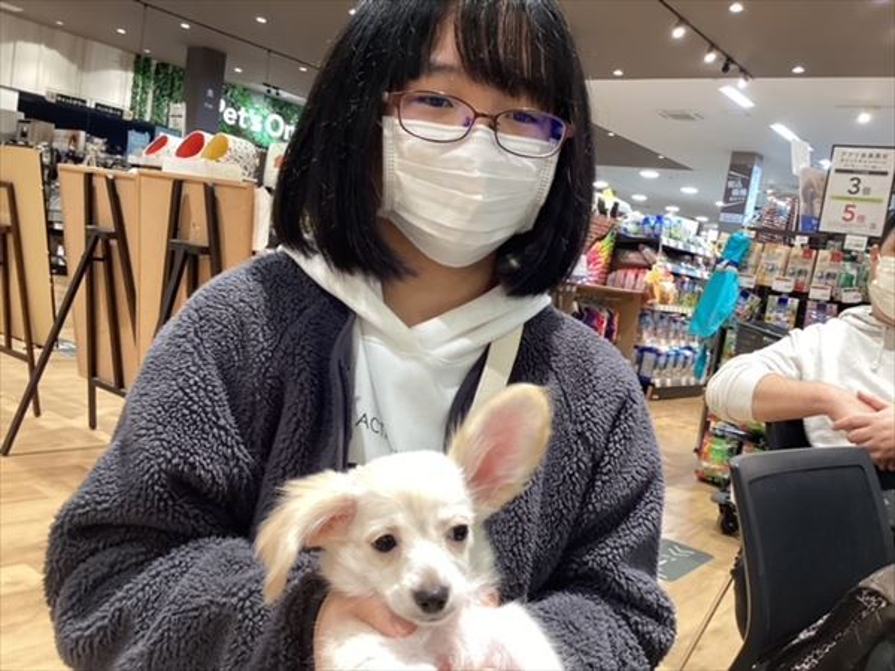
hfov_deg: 58.4
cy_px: 336
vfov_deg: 45.4
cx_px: 448
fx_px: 802
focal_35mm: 31
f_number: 2.4
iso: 125
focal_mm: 3.3
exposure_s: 1/50
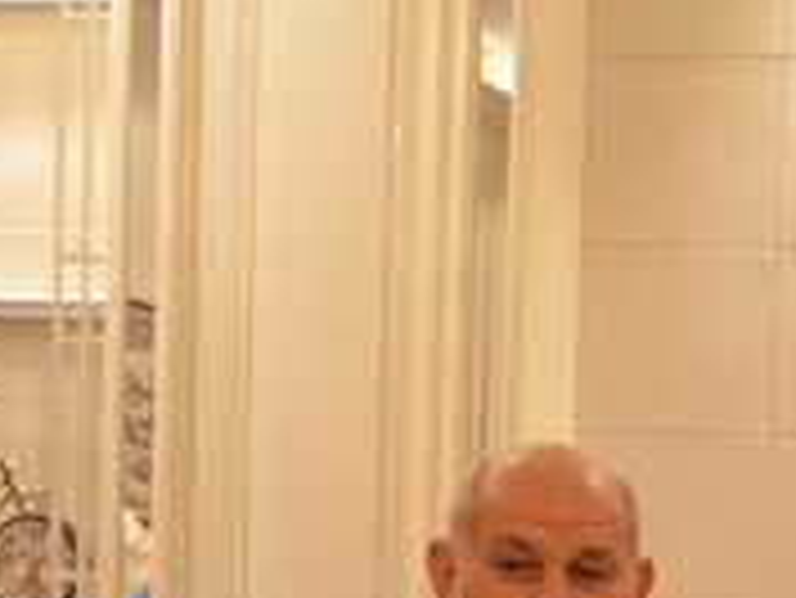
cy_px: 935
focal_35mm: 135
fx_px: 3106
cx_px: 1120
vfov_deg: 10.6
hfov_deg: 13.9
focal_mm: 26
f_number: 4.2
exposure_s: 1/30
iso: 900
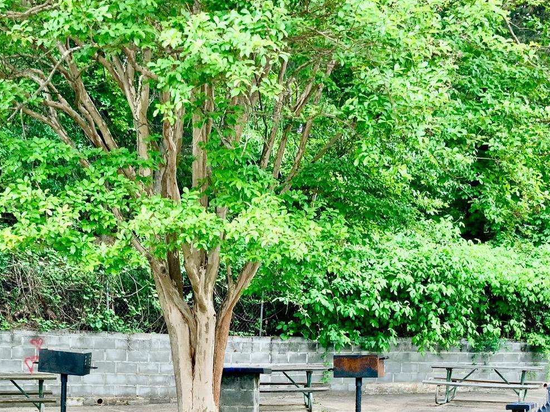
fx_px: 953
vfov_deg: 23.4
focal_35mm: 60
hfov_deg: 32.1
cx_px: 223
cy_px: 414
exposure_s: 1/122
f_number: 1.8
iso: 25
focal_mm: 3
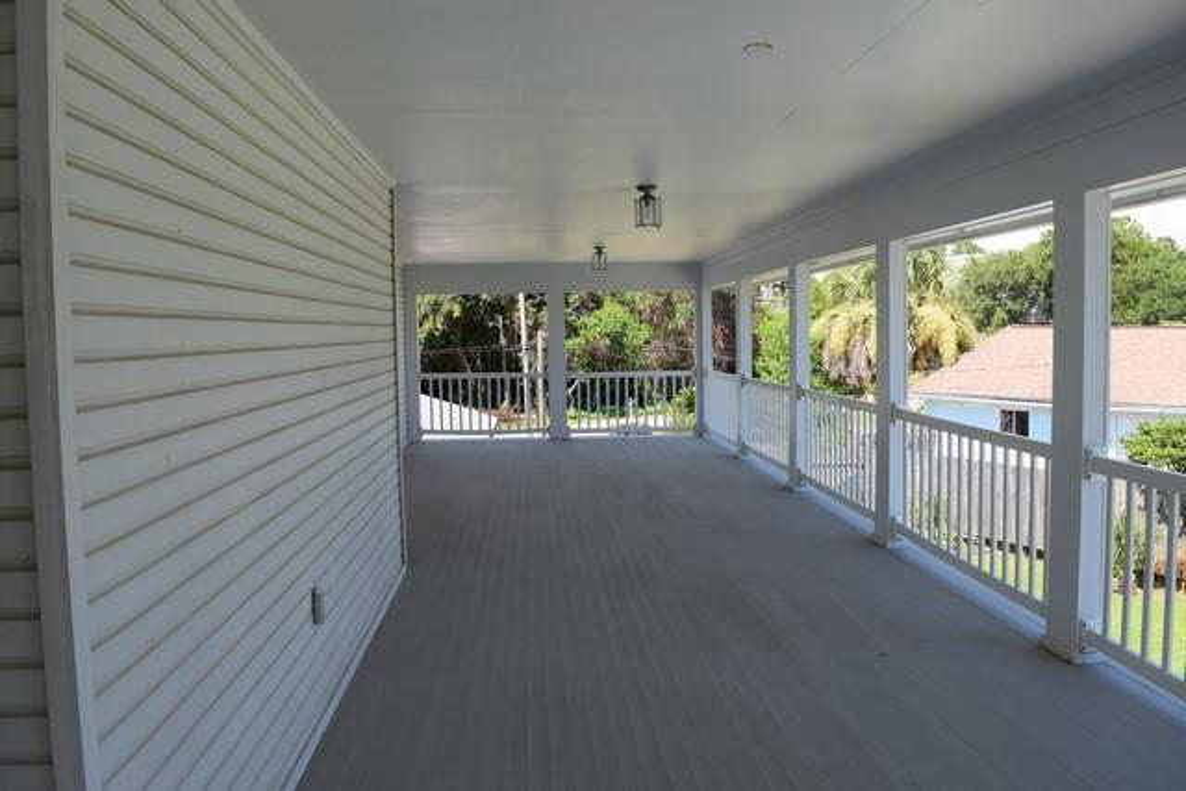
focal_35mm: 27
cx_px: 593
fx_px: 890
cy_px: 396
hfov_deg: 67.4
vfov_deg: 48.0
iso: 280
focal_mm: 18
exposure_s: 1/250
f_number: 8
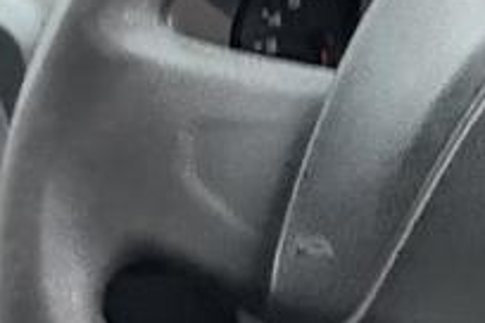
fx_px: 862
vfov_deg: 21.2
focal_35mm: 64
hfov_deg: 31.2
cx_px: 319
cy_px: 140
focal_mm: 2.22
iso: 1250
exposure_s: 1/30
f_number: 2.2
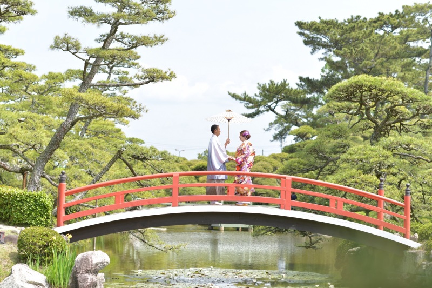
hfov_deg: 23.9
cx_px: 216
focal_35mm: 85
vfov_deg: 16.1
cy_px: 144
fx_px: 1020
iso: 100
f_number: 3.2
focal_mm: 85
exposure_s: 1/640
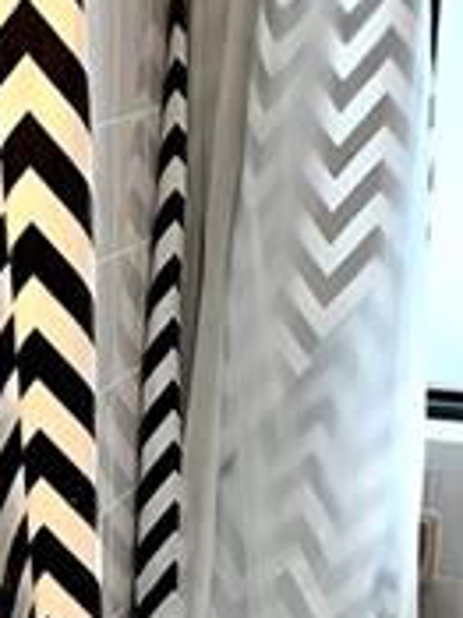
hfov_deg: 12.9
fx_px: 2036
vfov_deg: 16.7
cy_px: 692
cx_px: 131
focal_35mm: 114
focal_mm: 4.25
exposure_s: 1/60
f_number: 1.8
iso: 64
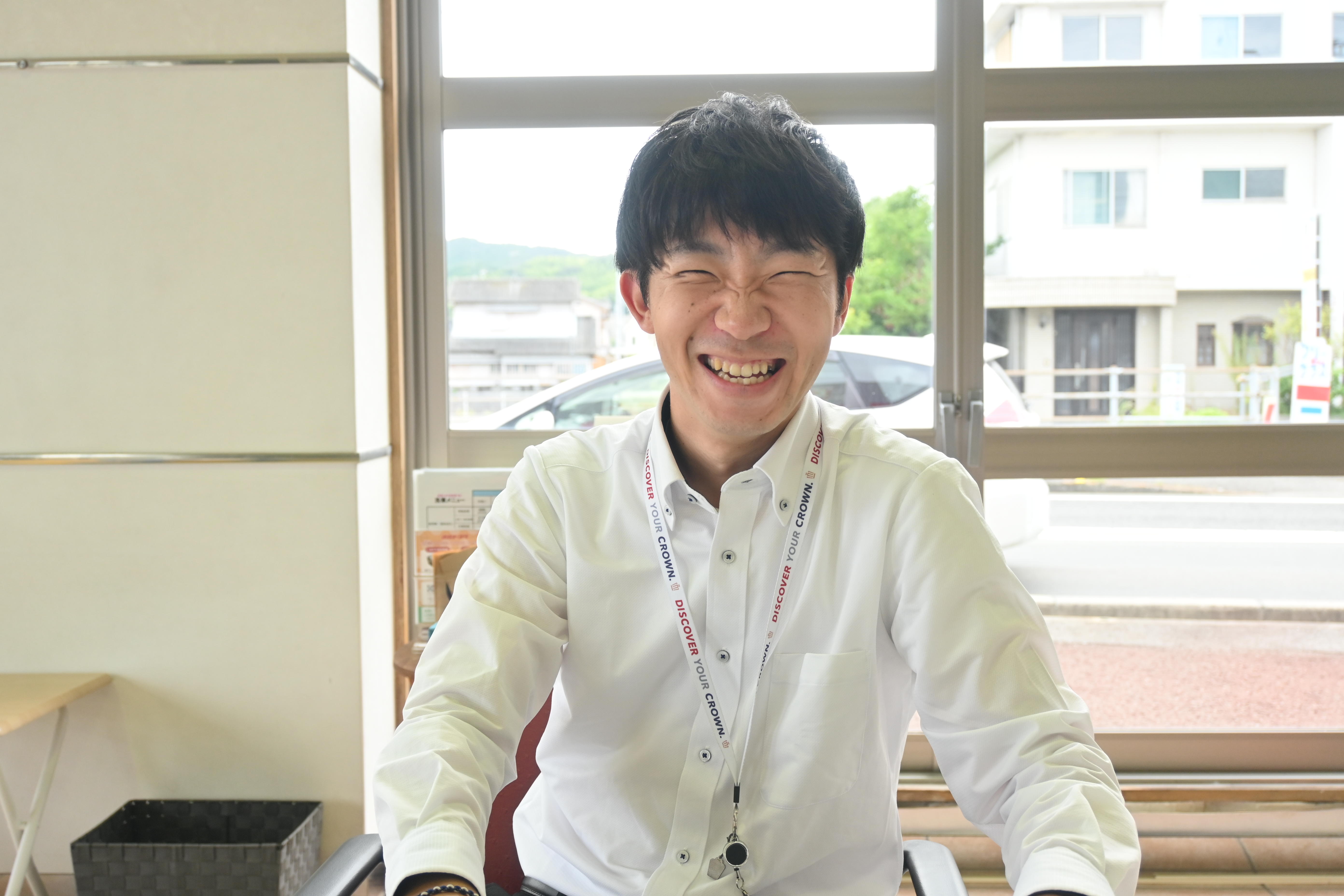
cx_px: 672
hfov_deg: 51.3
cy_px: 448
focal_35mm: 38
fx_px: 1400
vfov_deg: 35.5
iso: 400
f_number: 4.2
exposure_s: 1/250
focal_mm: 25
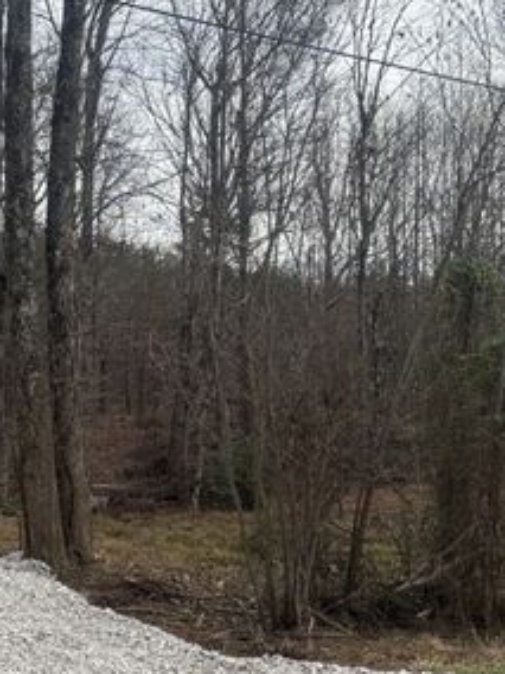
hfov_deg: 23.7
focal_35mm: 61
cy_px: 402
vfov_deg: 31.6
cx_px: 97
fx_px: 1187
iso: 50
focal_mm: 5.96
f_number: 1.6
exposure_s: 1/2024
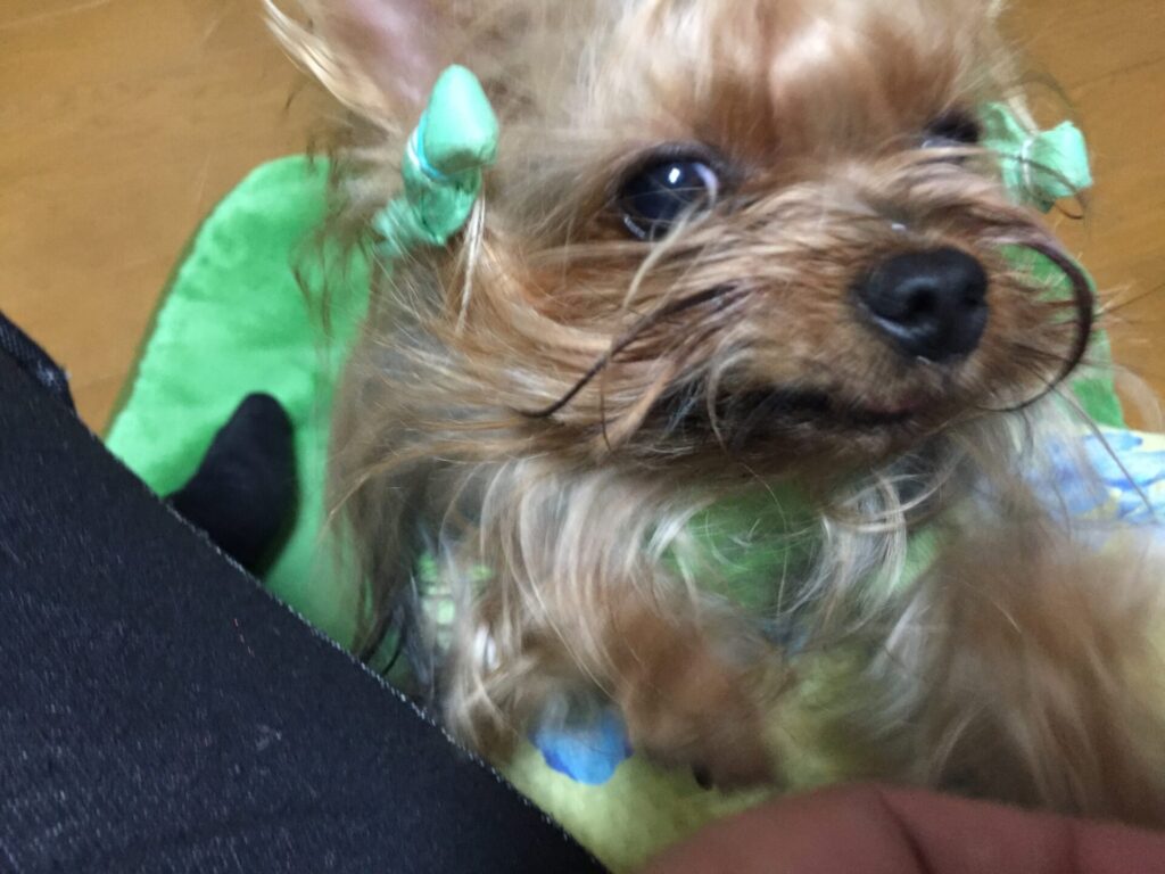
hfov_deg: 61.7
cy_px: 437
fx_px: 976
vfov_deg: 48.2
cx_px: 582
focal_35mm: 29
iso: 250
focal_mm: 4.15
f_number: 2.2
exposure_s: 1/17
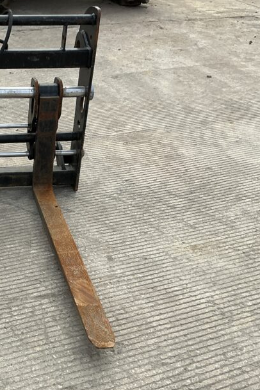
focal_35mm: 49
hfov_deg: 25.9
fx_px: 531
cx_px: -11
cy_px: 193
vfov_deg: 40.3
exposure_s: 1/1055
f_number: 1.8
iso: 25
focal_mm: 3
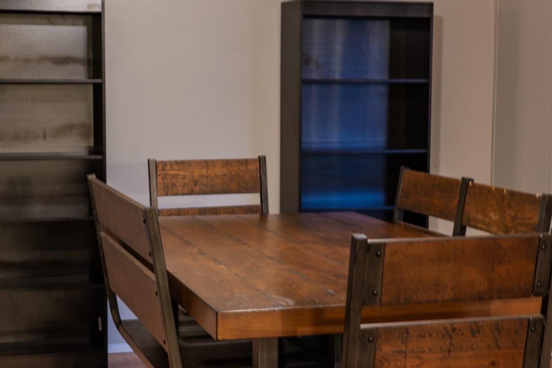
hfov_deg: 30.0
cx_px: 233
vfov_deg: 20.3
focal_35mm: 67
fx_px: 1027
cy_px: 183
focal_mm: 28
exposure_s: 1/2
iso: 800
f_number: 6.3
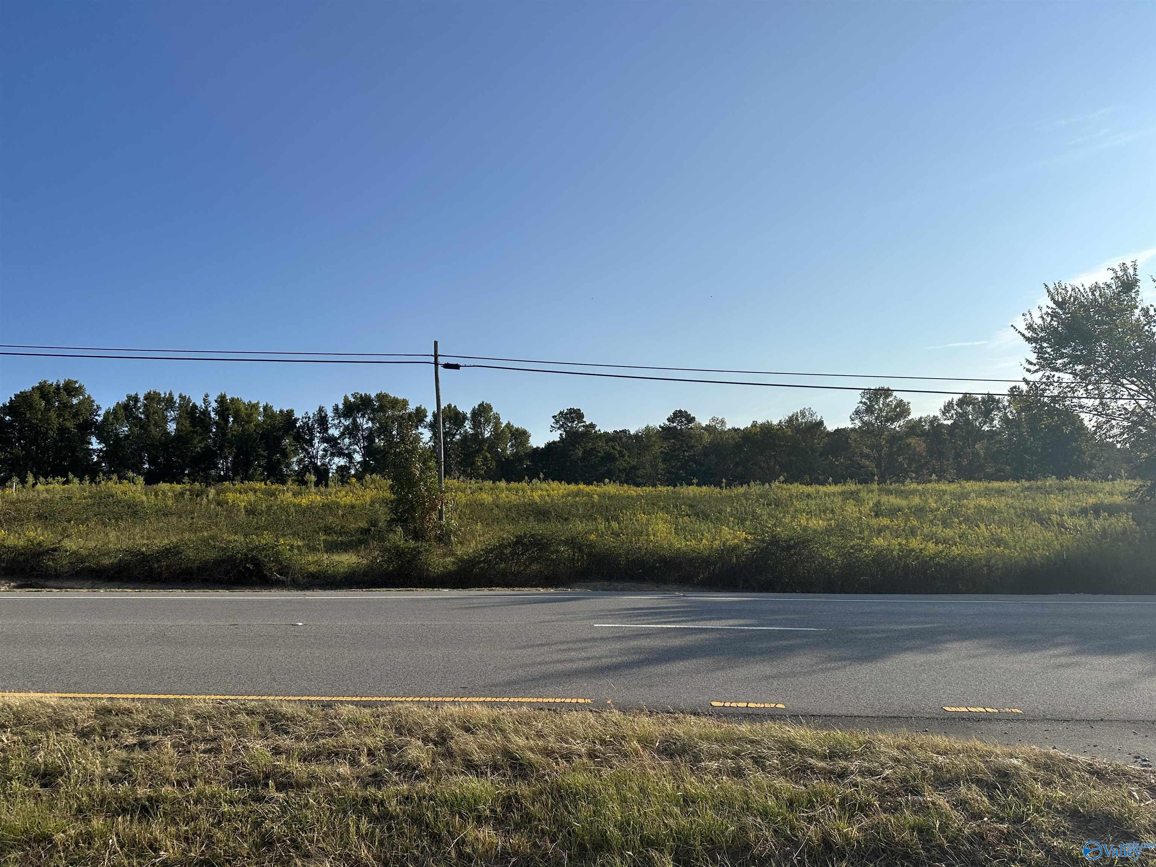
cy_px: 434
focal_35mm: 24
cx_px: 578
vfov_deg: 56.8
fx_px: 801
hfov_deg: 71.6
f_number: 1.78
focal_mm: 6.86
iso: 80
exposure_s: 1/8197
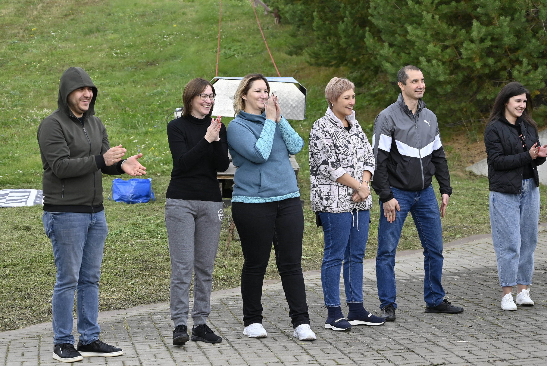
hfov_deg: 23.4
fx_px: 1323
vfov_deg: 15.7
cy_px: 183
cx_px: 274
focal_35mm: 87
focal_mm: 58
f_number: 4
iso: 160
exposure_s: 1/500
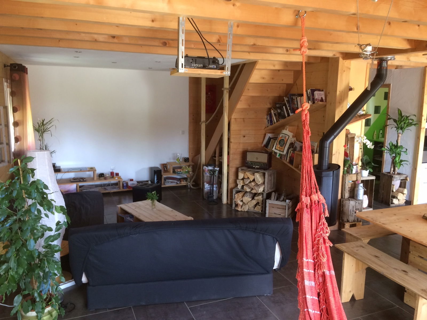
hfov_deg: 61.7
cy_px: 160
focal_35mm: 29
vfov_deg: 48.2
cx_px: 214
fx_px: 358
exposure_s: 1/33
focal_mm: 4.15
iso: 125
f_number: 2.2
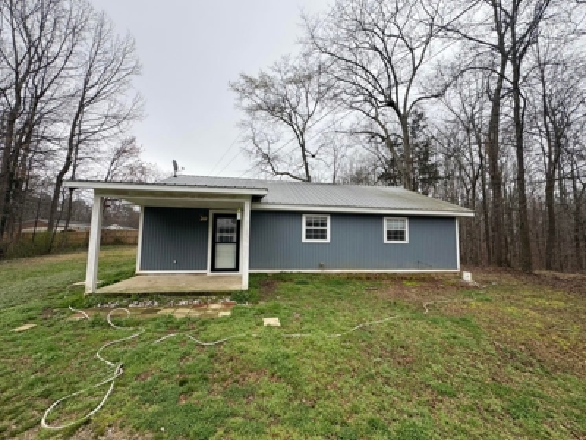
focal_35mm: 14
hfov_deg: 102.1
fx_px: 237
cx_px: 293
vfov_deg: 85.7
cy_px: 220
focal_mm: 2.22
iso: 40
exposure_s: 1/194
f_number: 2.2
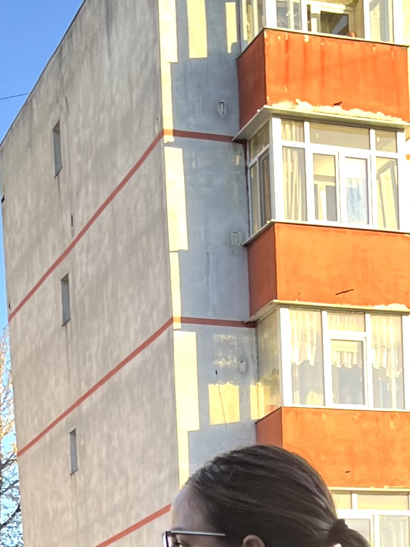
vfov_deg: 16.7
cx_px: 190
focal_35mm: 103
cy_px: 899
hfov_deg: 14.4
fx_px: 1627
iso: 50
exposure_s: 1/178
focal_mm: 5.1
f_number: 1.6
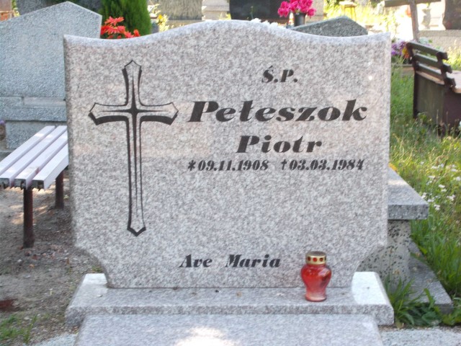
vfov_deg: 19.4
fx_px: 1012
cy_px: 173
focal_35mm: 76
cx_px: 230
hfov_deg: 25.7
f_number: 5.8
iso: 200
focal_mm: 13.5
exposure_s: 1/60
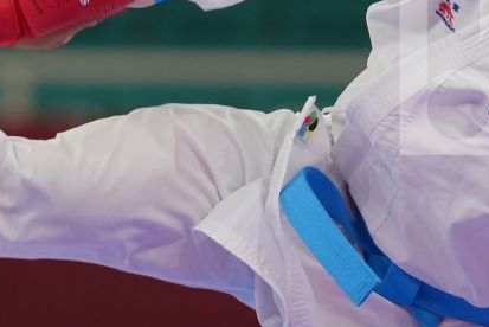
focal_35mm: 871
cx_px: 109
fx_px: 11839
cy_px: 47
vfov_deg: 1.6
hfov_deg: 2.4
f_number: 2.8
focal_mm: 200
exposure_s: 1/1000
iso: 500
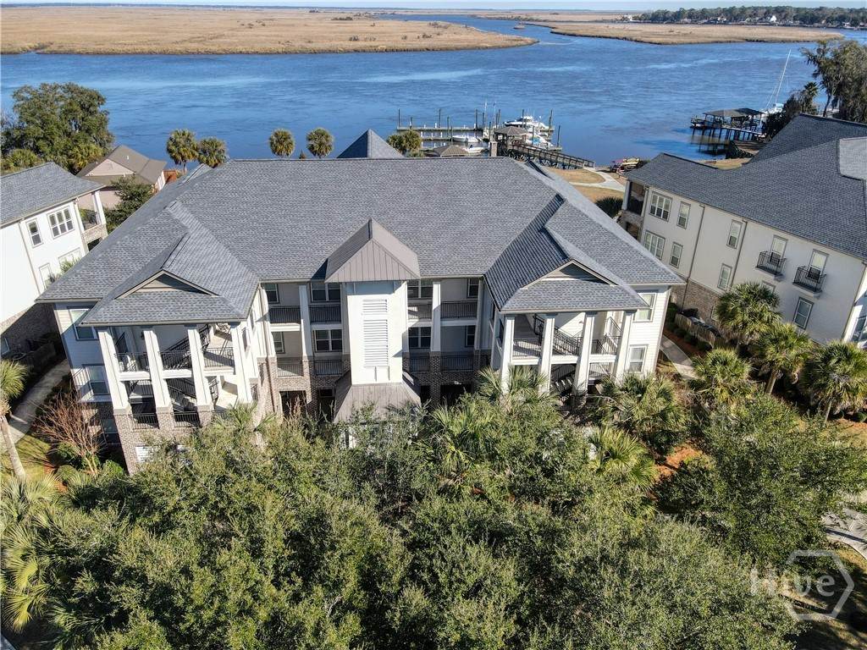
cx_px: 434
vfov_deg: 56.8
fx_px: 601
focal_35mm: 24
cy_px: 325
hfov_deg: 71.6
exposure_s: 1/400
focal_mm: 4.5
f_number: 2.8
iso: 100
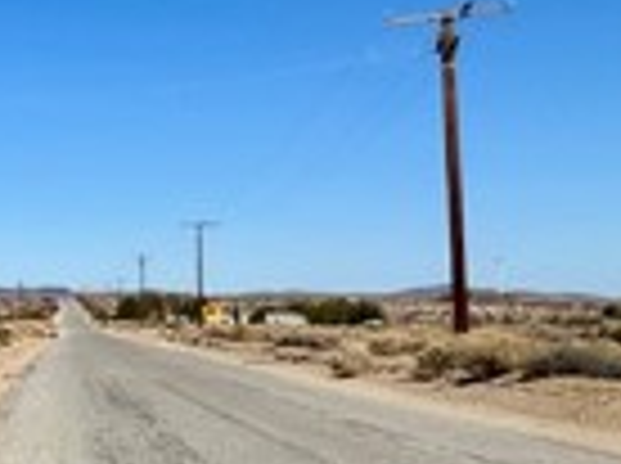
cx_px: -698
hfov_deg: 17.6
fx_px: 1164
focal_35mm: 65
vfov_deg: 22.5
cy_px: 261
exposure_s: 1/3906
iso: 50
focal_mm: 2.22
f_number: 2.2
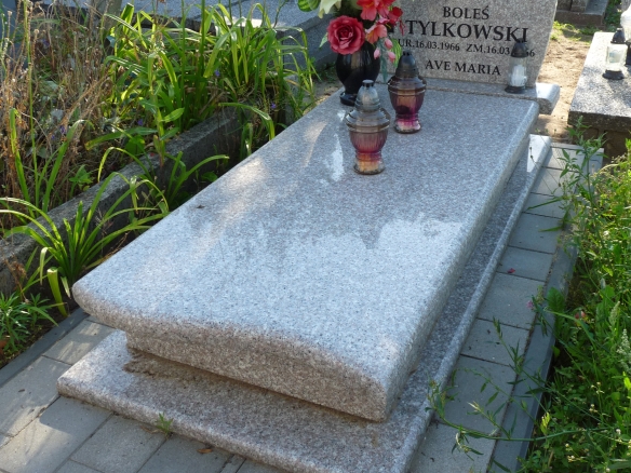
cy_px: 181
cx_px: 361
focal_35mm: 37
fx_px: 674
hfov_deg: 50.0
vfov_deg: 38.5
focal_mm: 4.8
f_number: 4
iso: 100
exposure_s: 1/160
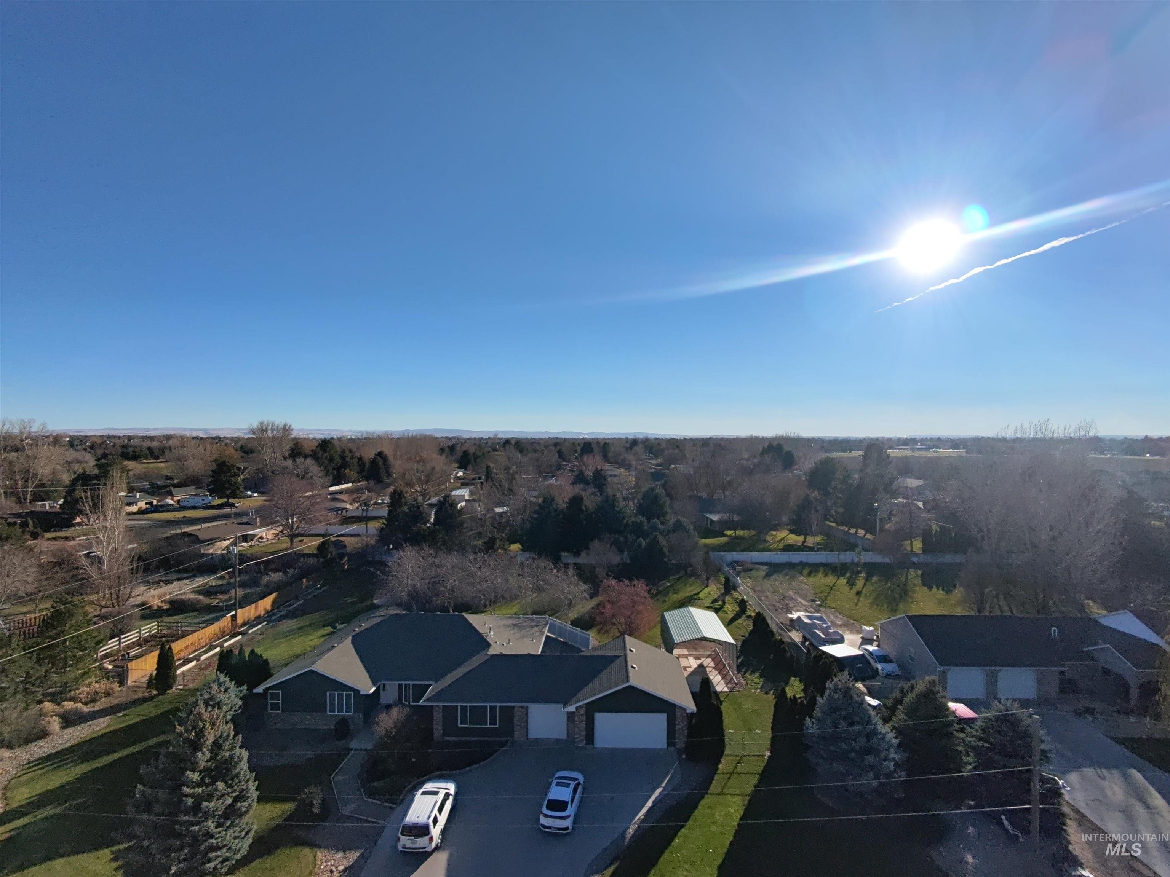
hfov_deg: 94.5
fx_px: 541
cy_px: 438
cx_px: 585
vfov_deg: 78.1
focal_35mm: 16
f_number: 2.55
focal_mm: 16
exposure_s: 1/3664
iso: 111
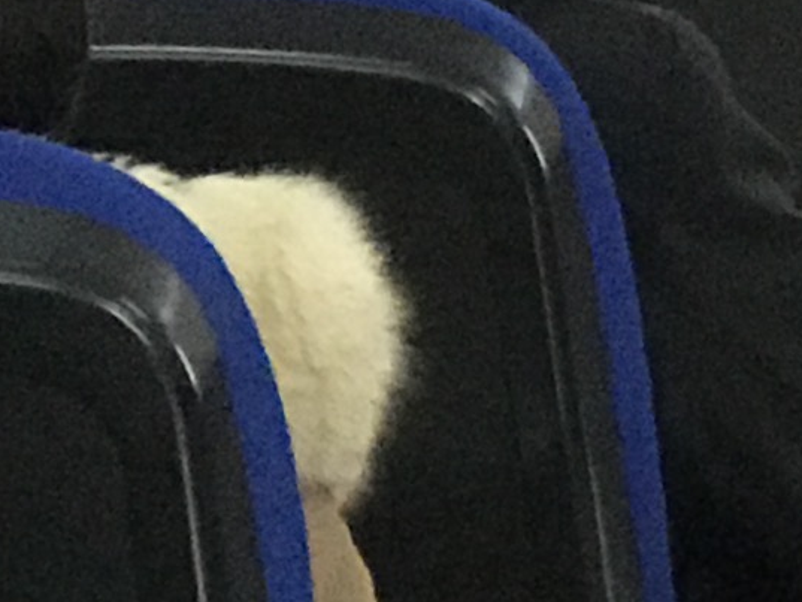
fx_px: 9918
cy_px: -102
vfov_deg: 3.5
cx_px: 2399
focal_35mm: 428
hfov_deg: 4.5
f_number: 2.8
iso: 320
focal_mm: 6.6
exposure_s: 1/50
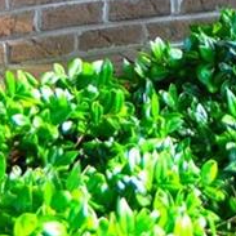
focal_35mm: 220
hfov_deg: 7.8
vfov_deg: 7.7
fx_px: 1700
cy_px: -192
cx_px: 335
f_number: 5
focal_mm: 31
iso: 200
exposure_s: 1/100
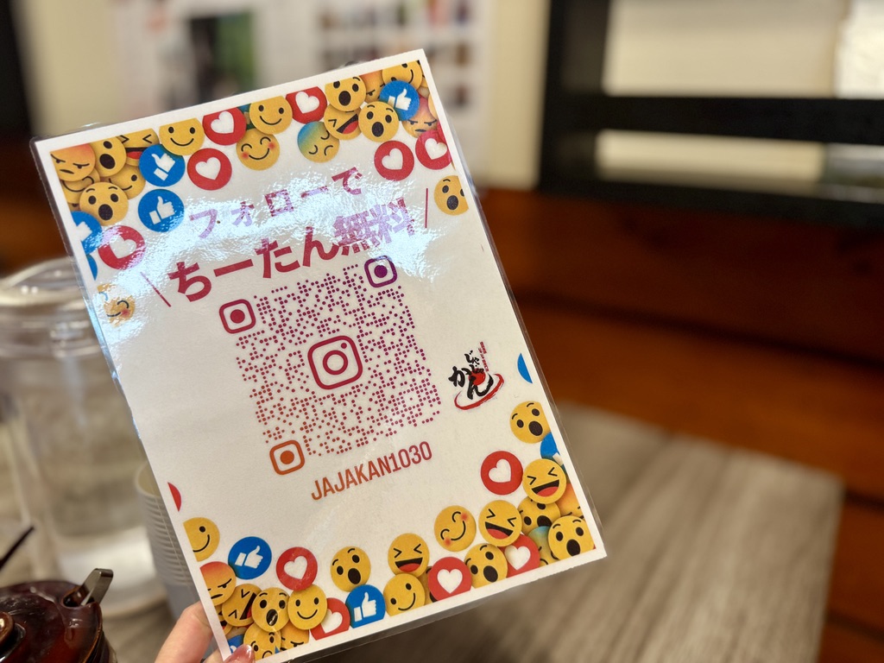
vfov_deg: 56.8
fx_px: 613
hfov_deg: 71.6
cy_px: 332
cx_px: 442
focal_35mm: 24
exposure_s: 1/50
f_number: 1.78
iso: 125
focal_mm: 6.76
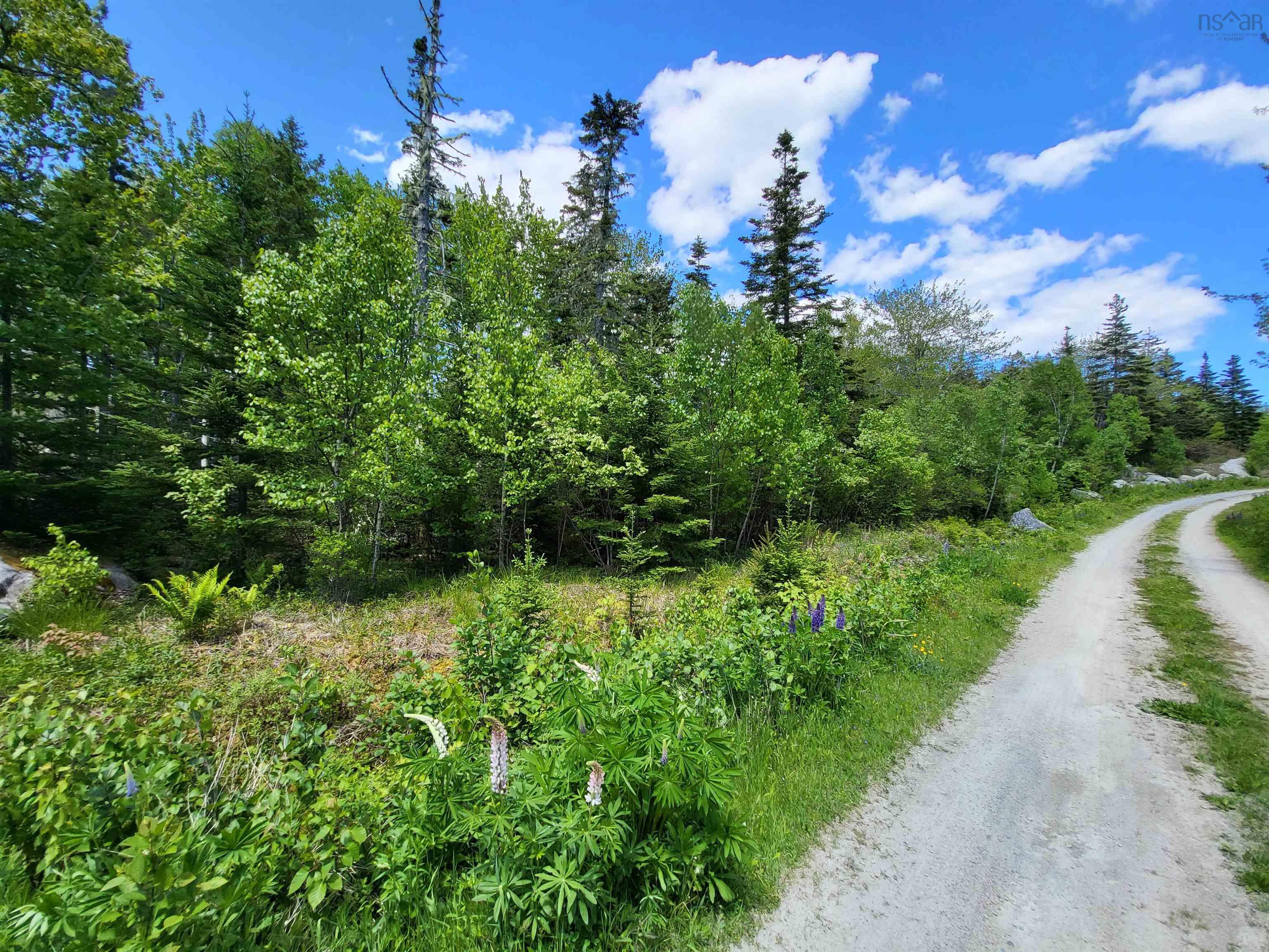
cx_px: 634
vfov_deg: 89.9
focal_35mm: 13
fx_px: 477
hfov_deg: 106.2
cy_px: 476
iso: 32
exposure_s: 1/489
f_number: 2.2
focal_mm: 1.74
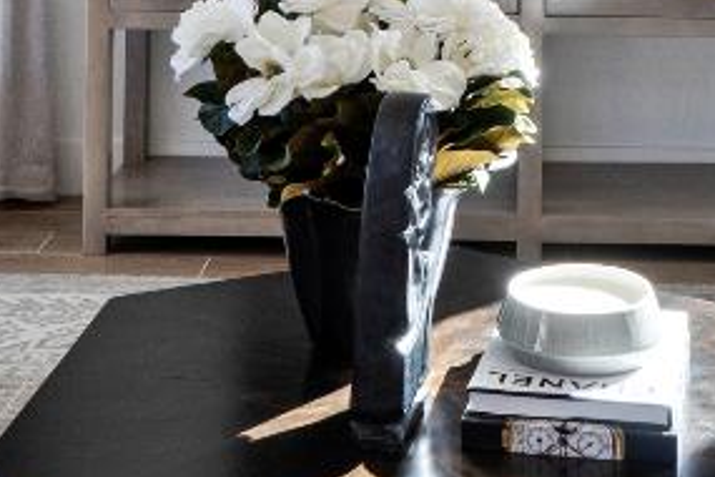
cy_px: -294
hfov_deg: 25.5
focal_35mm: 79
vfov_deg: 15.5
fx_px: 1569
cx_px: 497
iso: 250
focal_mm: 10
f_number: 9
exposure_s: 1/15
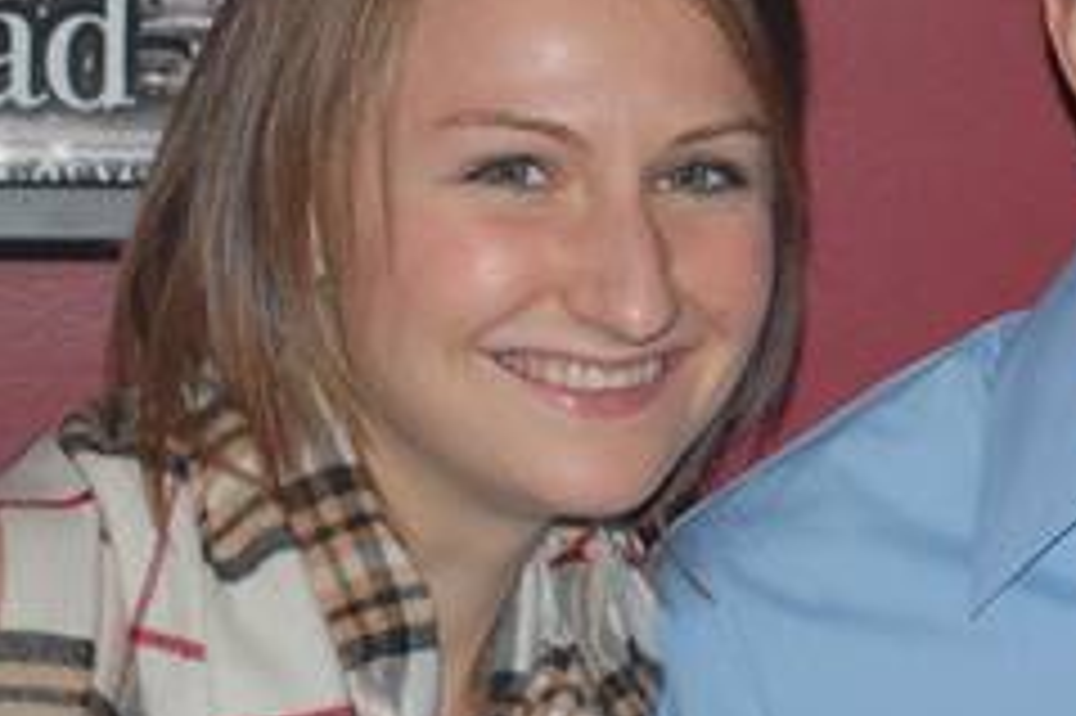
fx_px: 5679
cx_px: 1013
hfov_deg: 10.7
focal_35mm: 190
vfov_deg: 7.2
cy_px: 270
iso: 400
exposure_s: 1/60
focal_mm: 55
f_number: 4
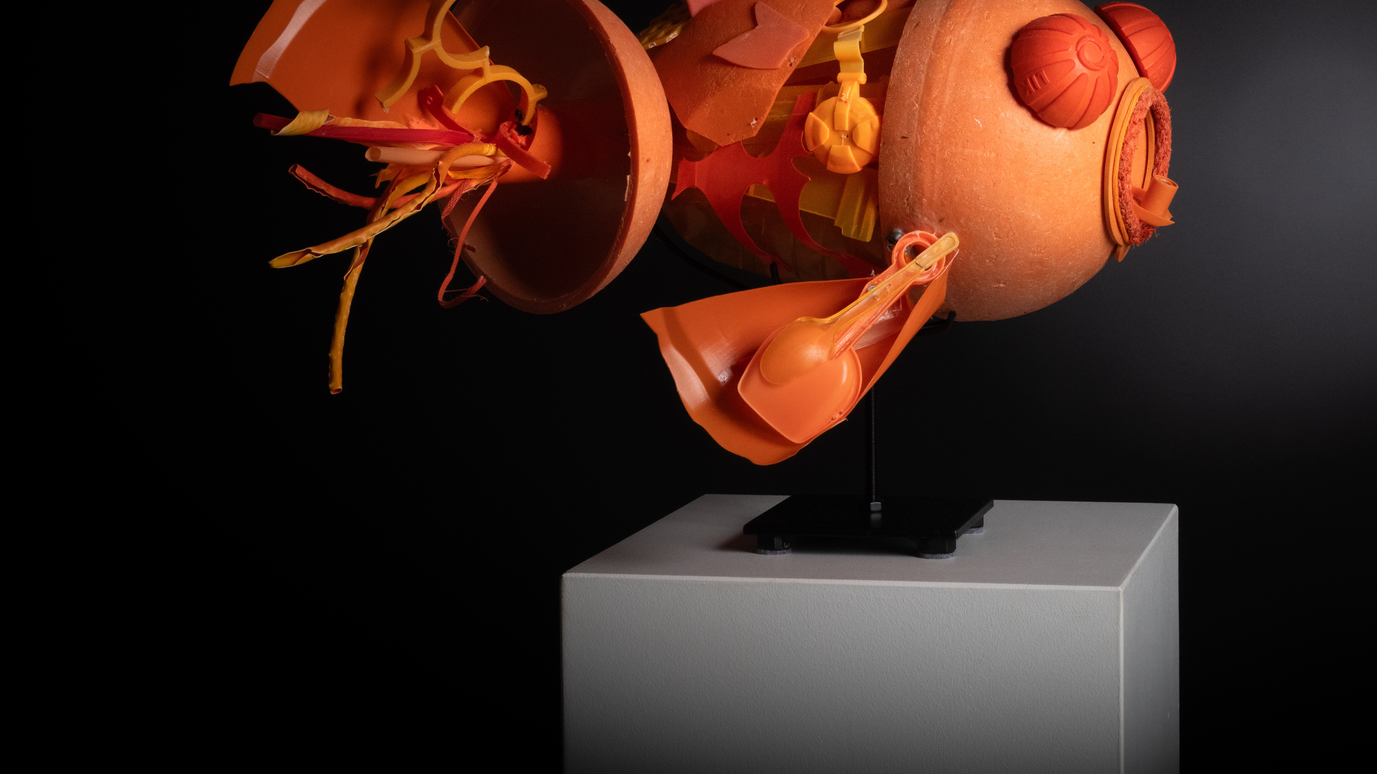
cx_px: 926
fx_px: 2665
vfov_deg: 16.4
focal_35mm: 73
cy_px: 146
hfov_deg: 28.8
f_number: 16
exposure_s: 1/1000
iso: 800
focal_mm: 50
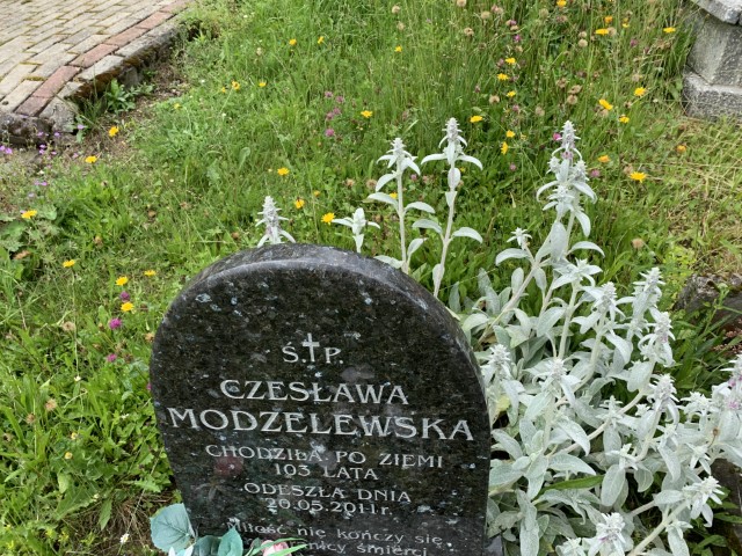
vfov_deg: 53.1
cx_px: 371
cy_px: 278
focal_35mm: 26
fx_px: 557
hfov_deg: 67.3
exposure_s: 1/727
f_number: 1.8
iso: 25
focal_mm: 4.25
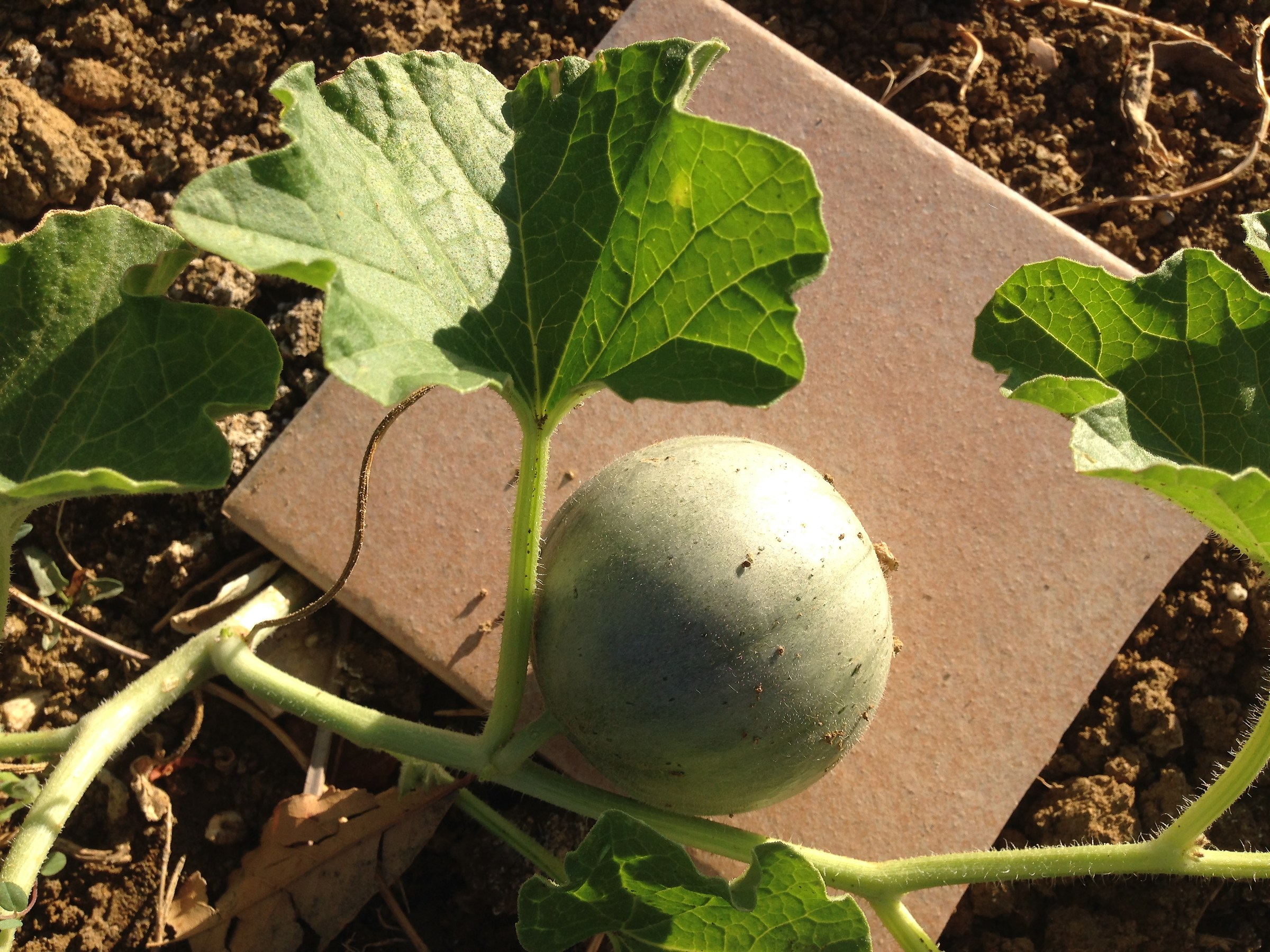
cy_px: 476
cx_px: 635
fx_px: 1211
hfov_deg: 55.4
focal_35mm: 33
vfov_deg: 42.9
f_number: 2.4
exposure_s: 1/861
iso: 50
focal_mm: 4.12
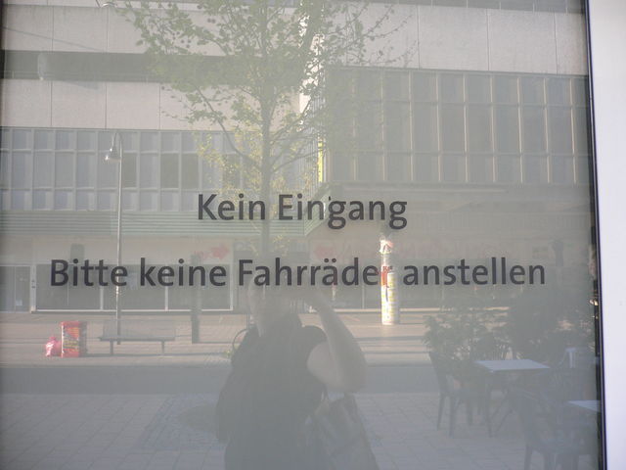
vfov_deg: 40.7
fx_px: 633
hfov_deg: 52.6
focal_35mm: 35
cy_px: 235
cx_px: 313
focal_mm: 5.8
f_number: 2.8
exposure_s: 1/60
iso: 100
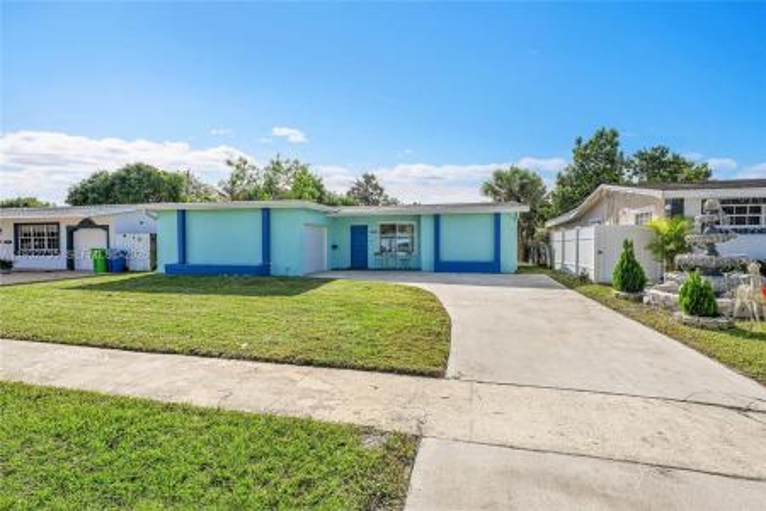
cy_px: 256
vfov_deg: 73.7
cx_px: 383
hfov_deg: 96.7
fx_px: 340
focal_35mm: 16
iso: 80
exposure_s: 1/250
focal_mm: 16
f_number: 9
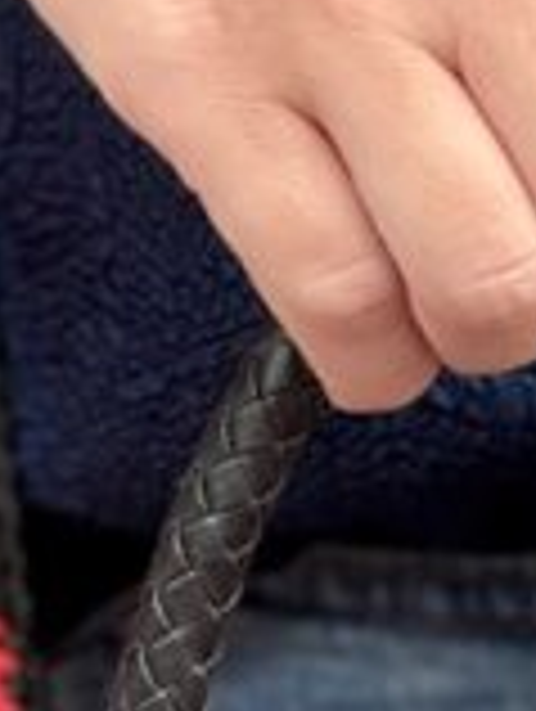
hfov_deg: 2.5
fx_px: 12478
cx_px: 405
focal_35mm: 606
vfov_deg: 3.2
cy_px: 1656
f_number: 2.8
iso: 100
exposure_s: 1/99
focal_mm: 15.66
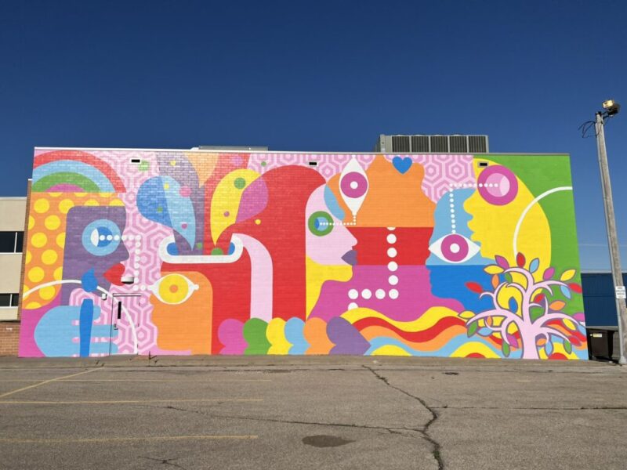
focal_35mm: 26
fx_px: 471
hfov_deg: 67.3
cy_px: 235
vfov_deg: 53.1
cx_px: 314
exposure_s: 1/14286
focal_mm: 5.7
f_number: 1.5
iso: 50
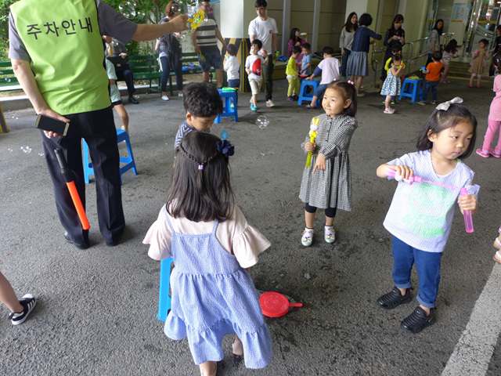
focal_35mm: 24
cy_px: 188
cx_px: 250
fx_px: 347
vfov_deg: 56.8
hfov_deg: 71.6
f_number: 1.4
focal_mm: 4.7
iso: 80
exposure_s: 1/100
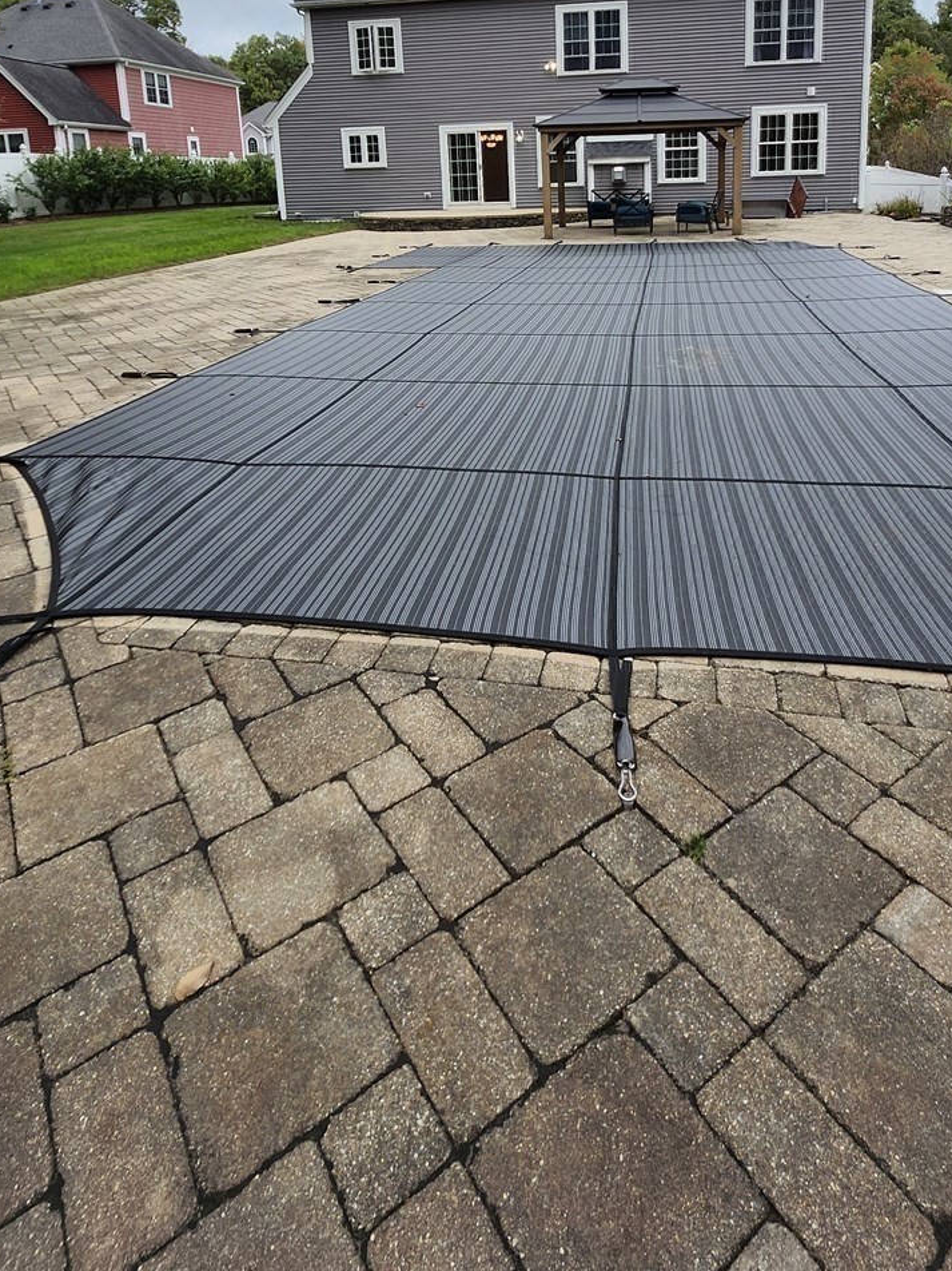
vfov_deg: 73.1
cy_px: 309
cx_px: 518
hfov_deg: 63.3
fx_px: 770
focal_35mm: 21
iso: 40
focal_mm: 1.74
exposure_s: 1/1011
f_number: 2.2
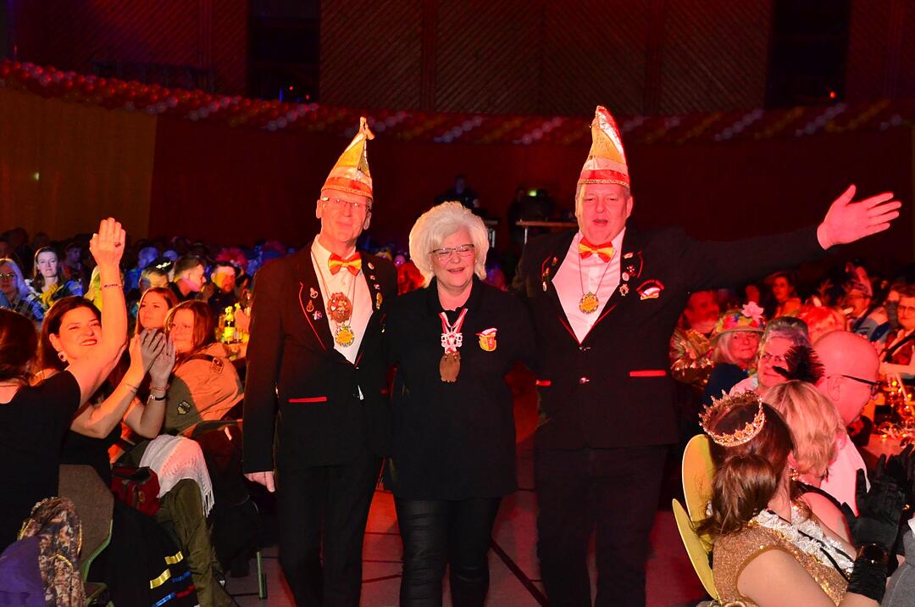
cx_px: 458
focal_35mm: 69
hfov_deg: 29.3
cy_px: 304
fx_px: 1751
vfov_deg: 19.7
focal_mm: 46
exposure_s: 1/80
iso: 3200
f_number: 5.6
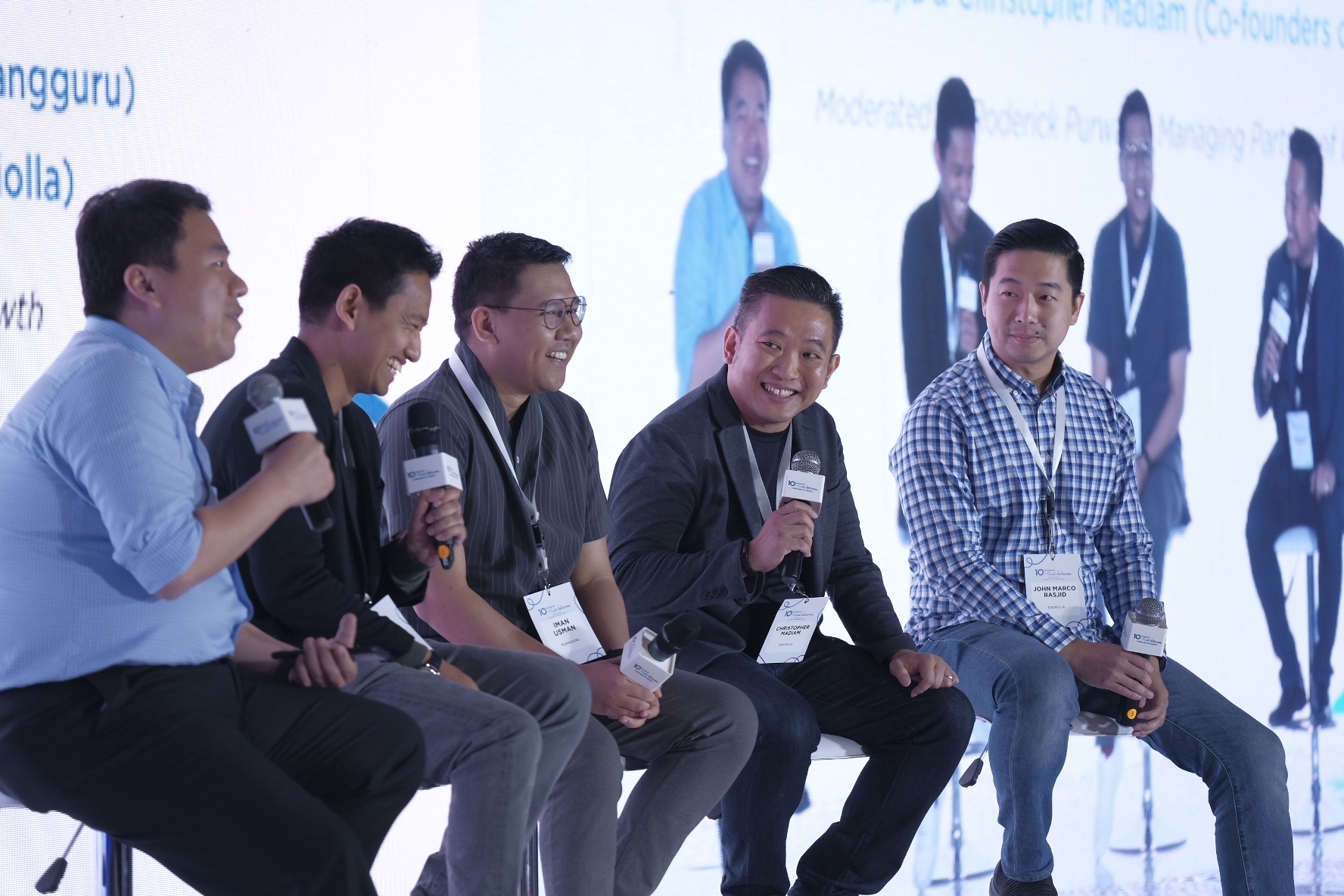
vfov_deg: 6.5
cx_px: 672
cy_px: 448
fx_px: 7839
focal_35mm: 210
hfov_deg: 9.8
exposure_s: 1/125
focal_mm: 140
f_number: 3.2
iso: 1000
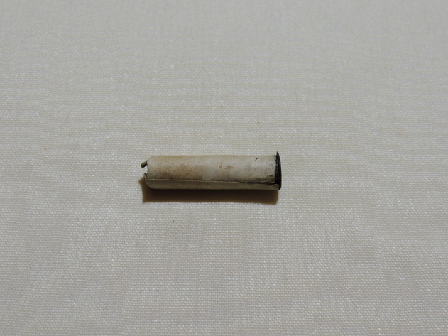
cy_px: 168
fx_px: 712
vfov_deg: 26.6
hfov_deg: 34.9
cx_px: 224
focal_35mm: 55
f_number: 3.7
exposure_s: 1/125
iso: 100
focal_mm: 9.8
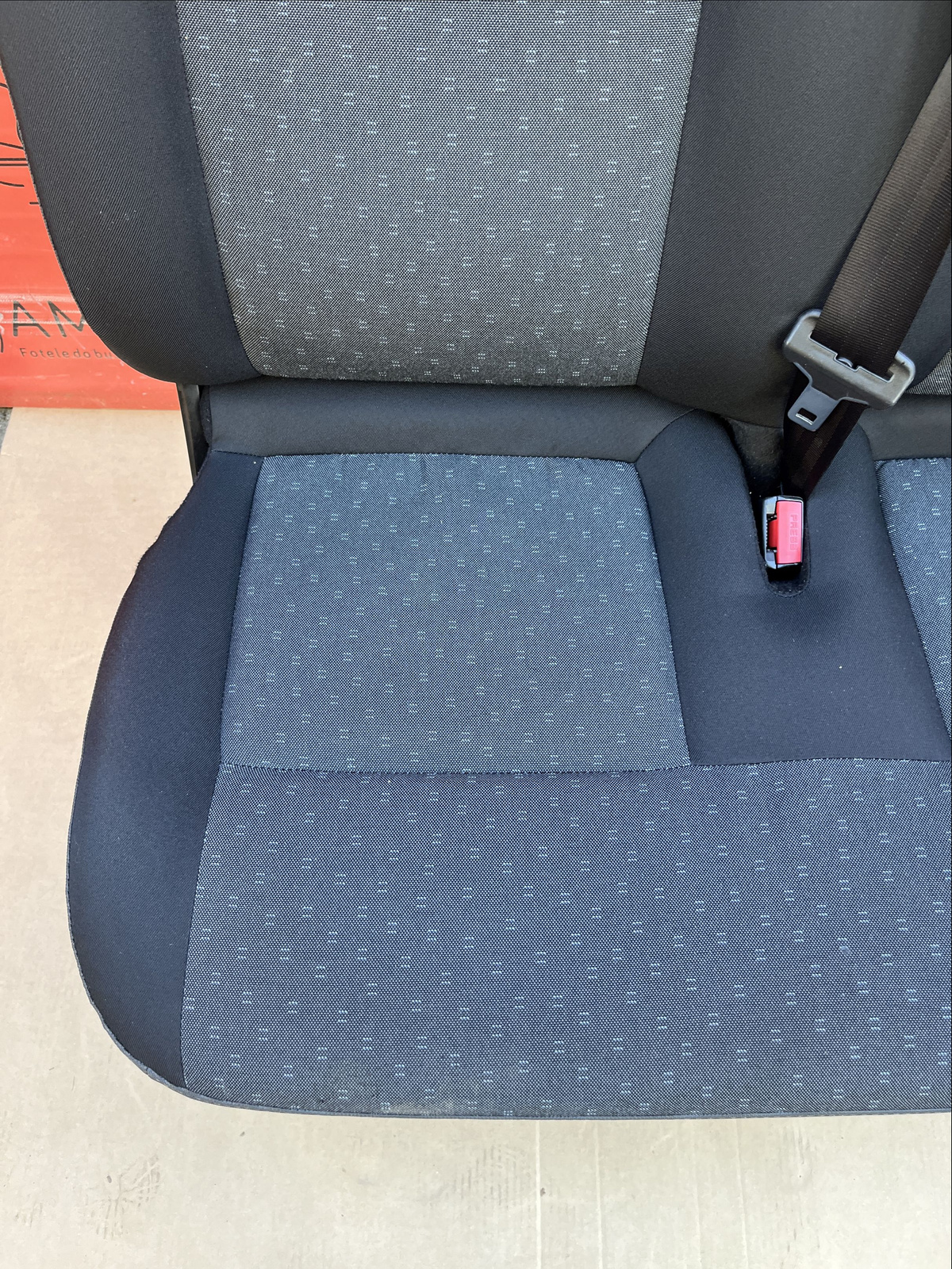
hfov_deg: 53.1
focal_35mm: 26
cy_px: 634
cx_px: 476
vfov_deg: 67.3
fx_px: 953
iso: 125
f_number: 1.6
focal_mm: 5.1
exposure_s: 1/103
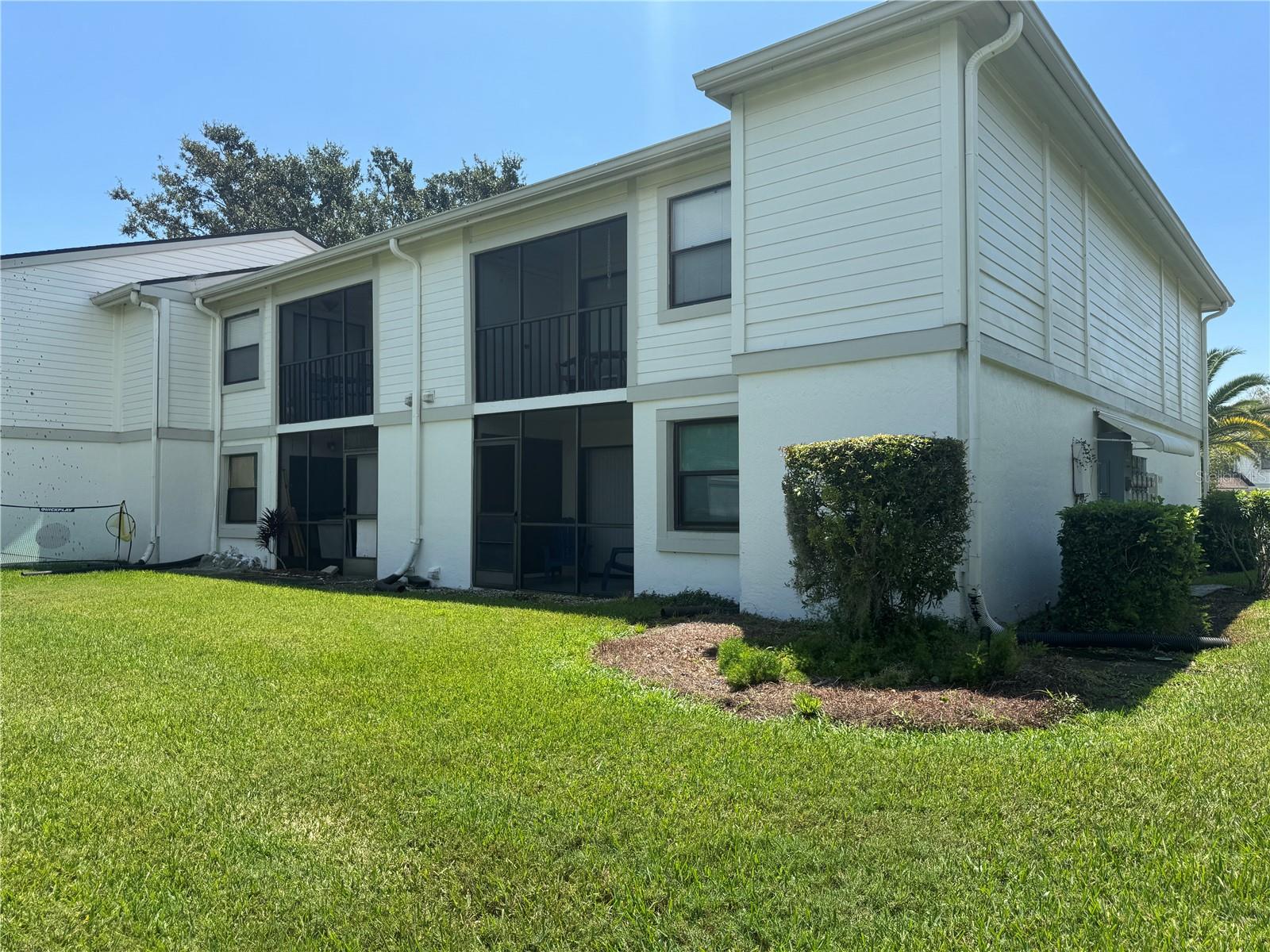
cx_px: 635
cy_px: 476
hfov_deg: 71.6
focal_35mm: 24
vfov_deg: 56.8
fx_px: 881
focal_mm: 6.76
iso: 80
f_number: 1.78
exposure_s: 1/2710
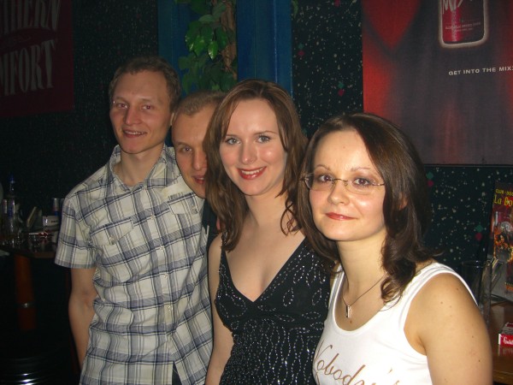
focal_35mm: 38
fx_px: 563
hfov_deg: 49.0
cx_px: 256
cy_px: 192
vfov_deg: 37.7
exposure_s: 1/60
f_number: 2.8
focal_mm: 7.9
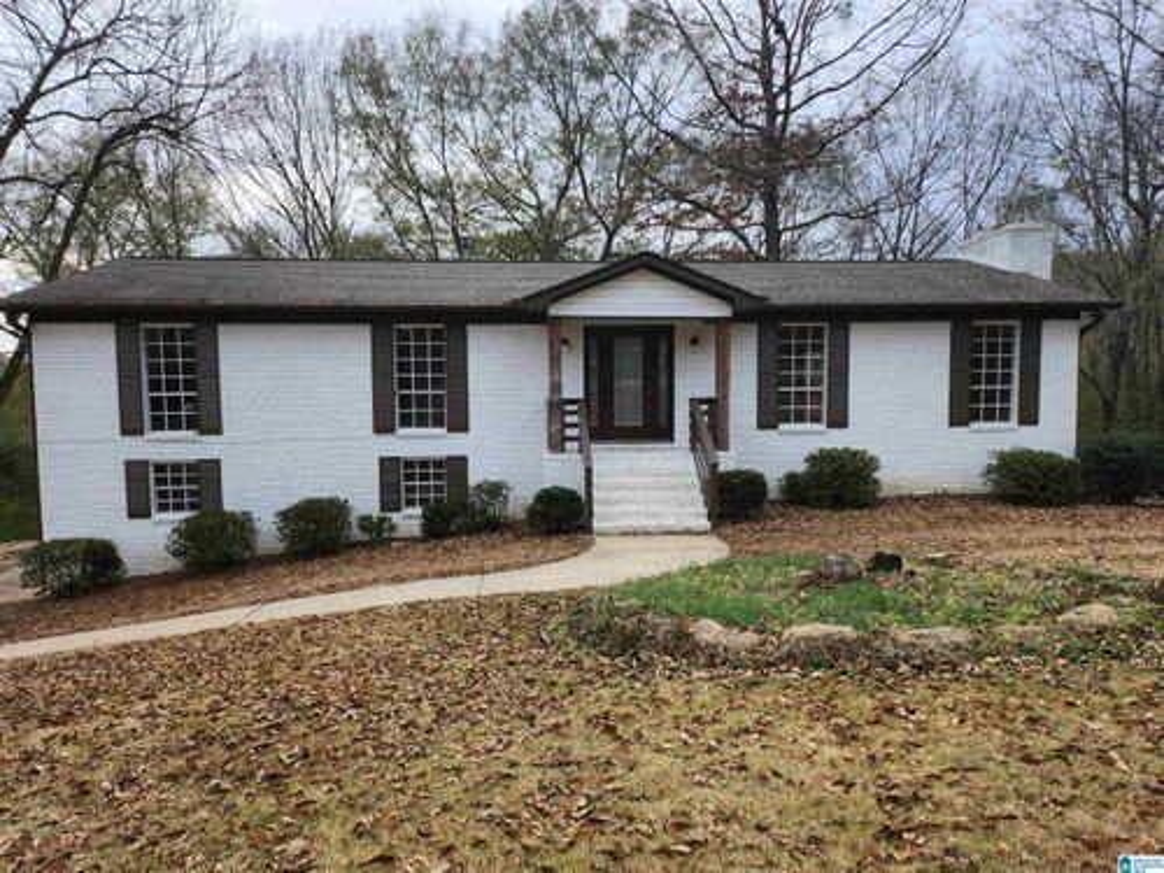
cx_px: 582
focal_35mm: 24
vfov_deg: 56.8
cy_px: 436
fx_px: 807
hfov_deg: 71.6
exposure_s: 1/1276
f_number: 1.8
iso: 50
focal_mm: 5
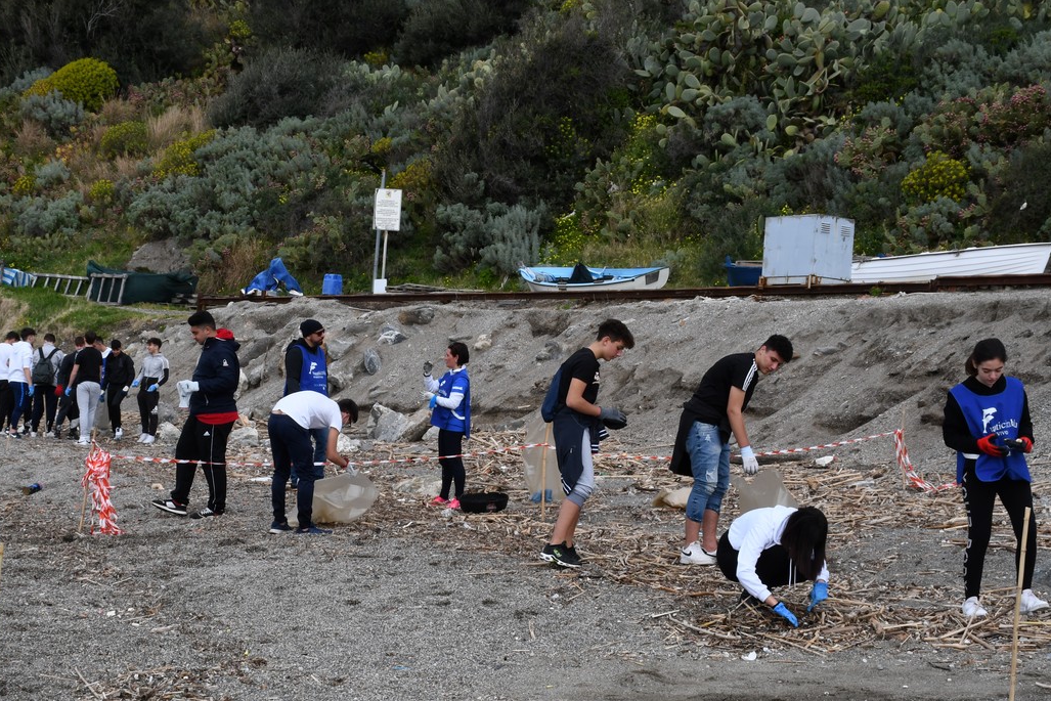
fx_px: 2073
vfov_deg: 19.2
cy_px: 402
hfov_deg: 28.4
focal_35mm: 71
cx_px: 464
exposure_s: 1/200
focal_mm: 38
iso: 400
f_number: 16
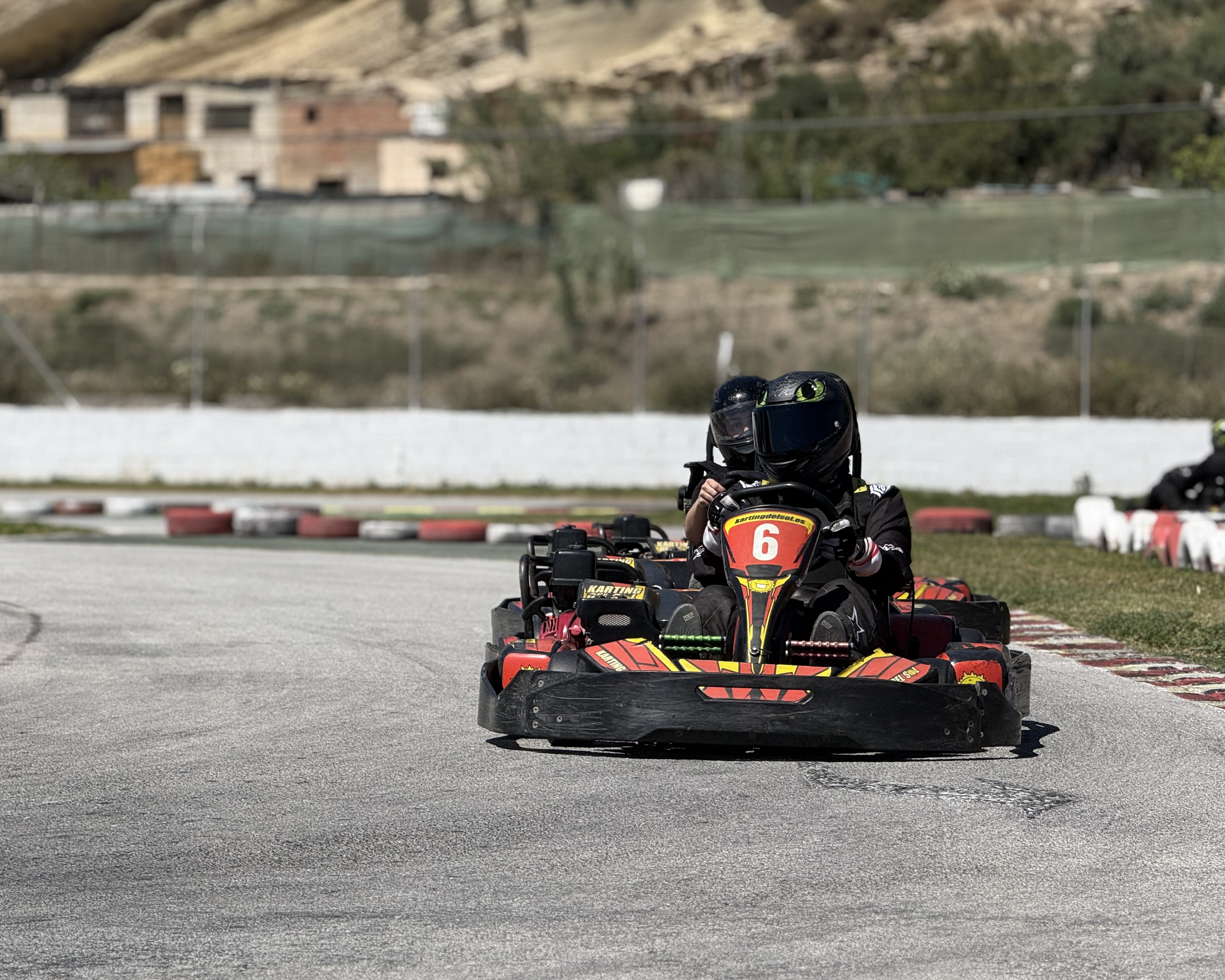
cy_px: 489
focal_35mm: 126
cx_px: 629
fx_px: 4569
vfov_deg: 12.2
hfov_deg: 15.3
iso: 50
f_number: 2.8
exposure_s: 1/2710
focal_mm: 15.66
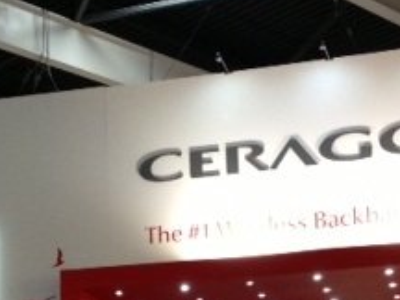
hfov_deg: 20.0
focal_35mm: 98
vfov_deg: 14.5
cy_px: 372
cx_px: 198
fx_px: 1132
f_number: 2.4
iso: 100
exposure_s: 1/40
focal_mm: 4.13
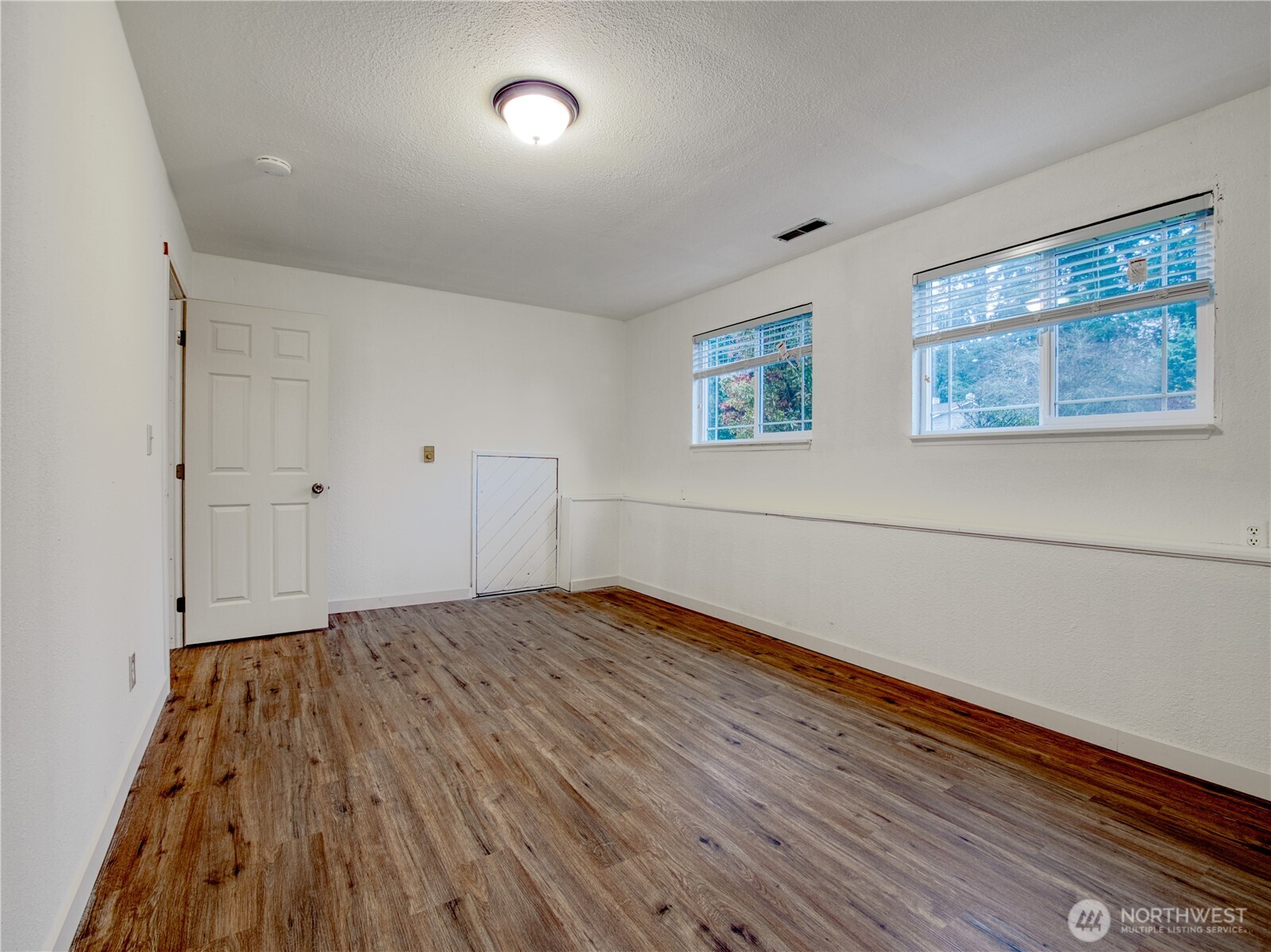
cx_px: 636
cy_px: 476
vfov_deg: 85.6
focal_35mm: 14
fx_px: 514
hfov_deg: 102.1
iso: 200
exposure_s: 1/2
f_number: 6.3
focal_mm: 7
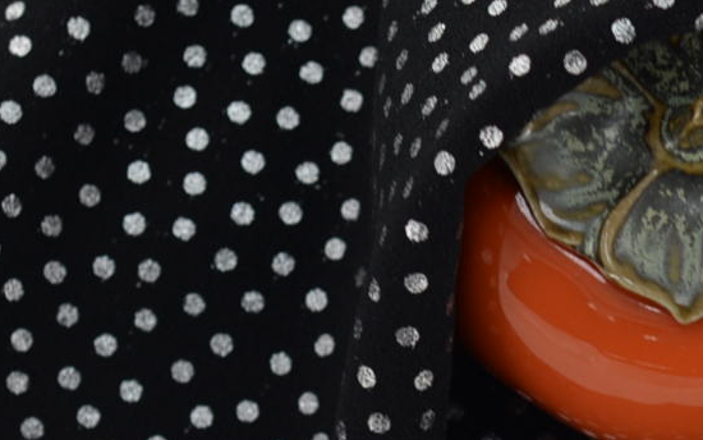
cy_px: 1016
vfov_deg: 4.6
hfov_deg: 7.4
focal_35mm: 279
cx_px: 975
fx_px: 5346
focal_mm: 50
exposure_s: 1/160
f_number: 4
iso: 100
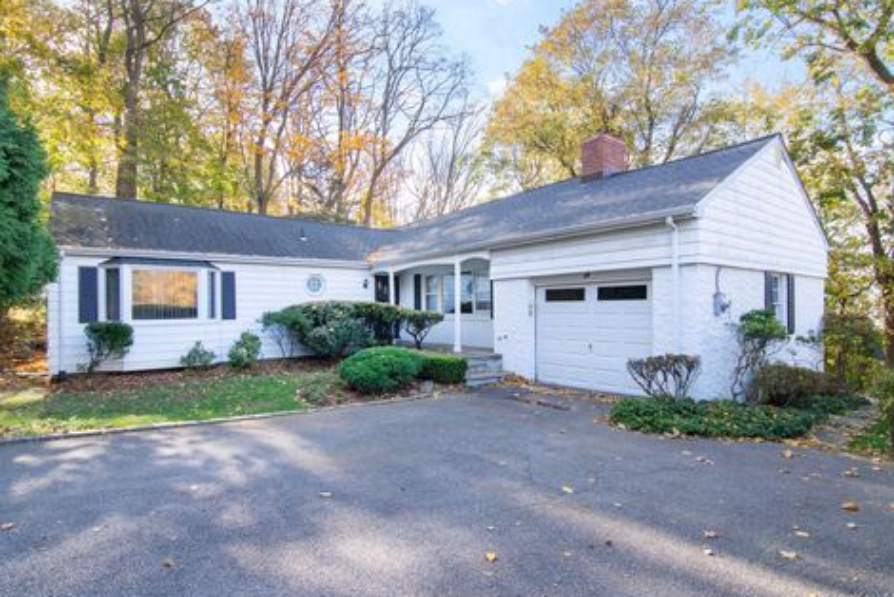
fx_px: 436
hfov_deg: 91.5
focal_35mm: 18
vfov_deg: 68.9
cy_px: 292
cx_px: 445
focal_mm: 11
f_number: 11
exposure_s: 1/125
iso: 640
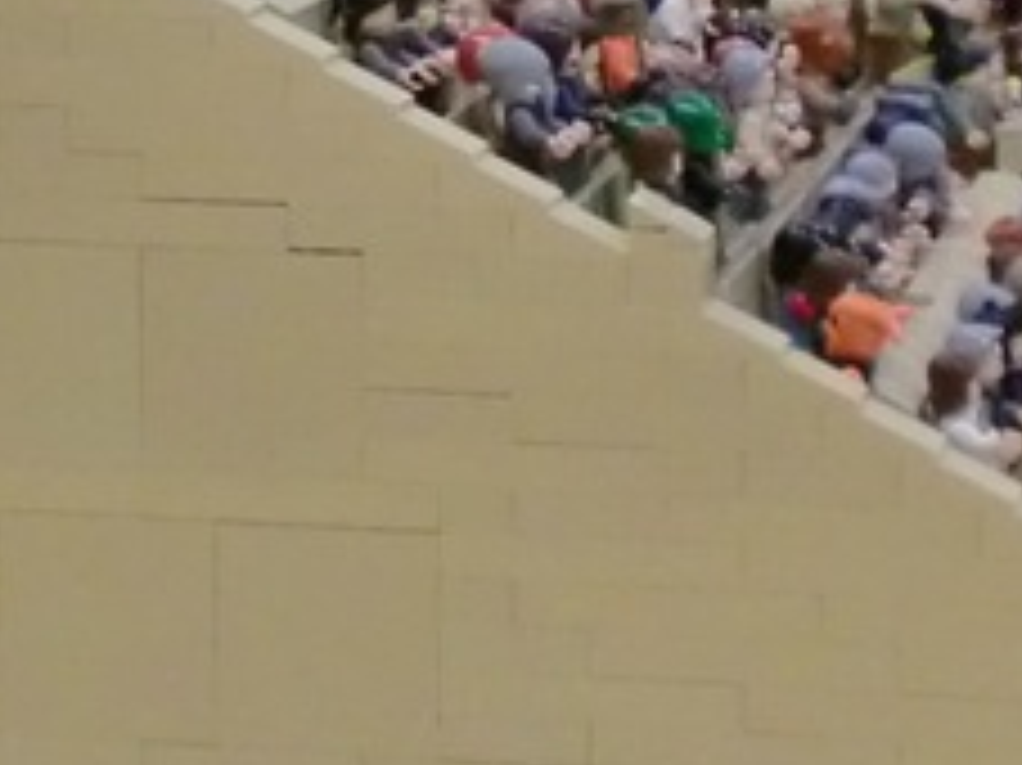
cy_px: -198
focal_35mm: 158
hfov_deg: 12.5
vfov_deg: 9.2
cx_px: 203
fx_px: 4662
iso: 500
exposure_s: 1/60
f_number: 3.1
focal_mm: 6.3
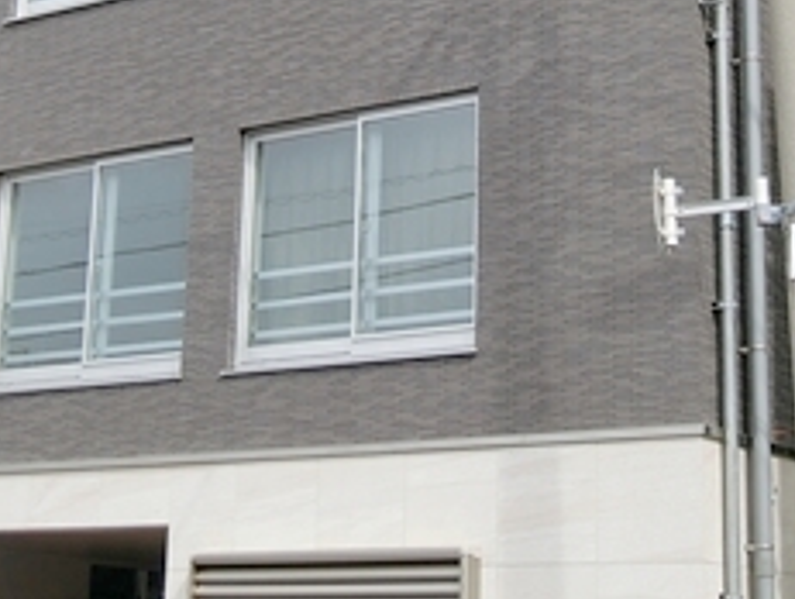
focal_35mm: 94
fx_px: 2162
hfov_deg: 20.8
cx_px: 413
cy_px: 90
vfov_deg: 15.6
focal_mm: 7.2
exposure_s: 1/800
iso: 80
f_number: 3.4
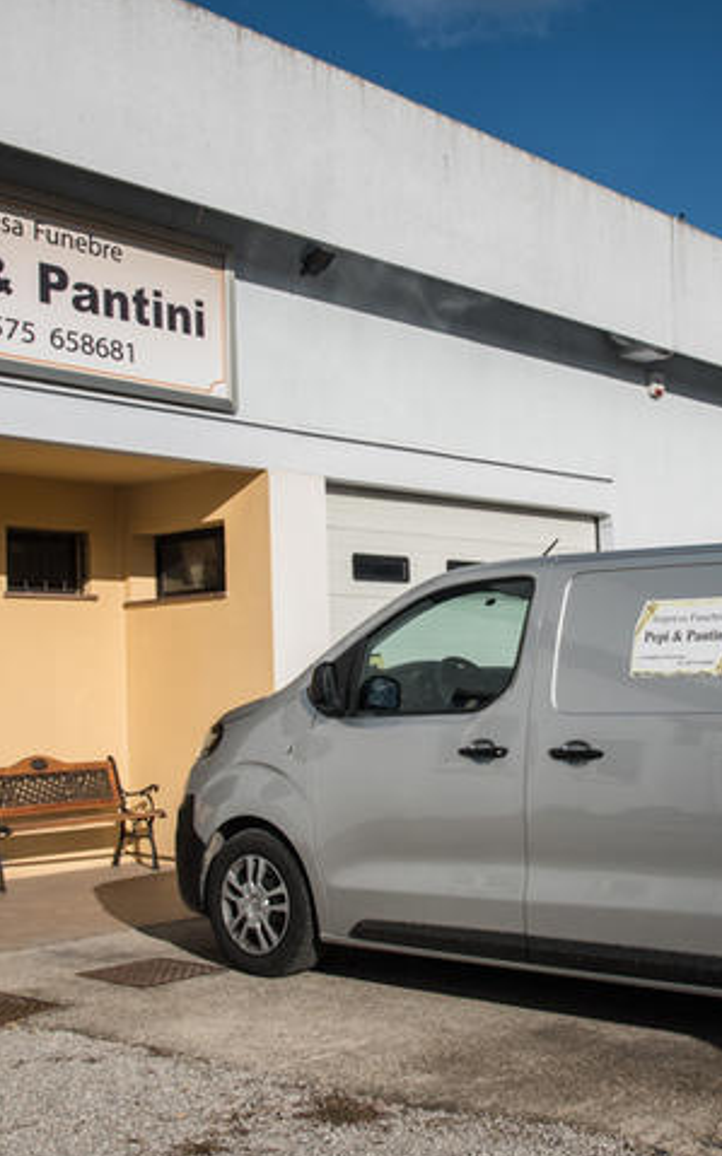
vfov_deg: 42.7
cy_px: 585
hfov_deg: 27.2
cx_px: 481
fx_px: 1481
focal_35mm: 47
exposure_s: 1/250
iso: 100
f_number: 11
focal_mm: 30
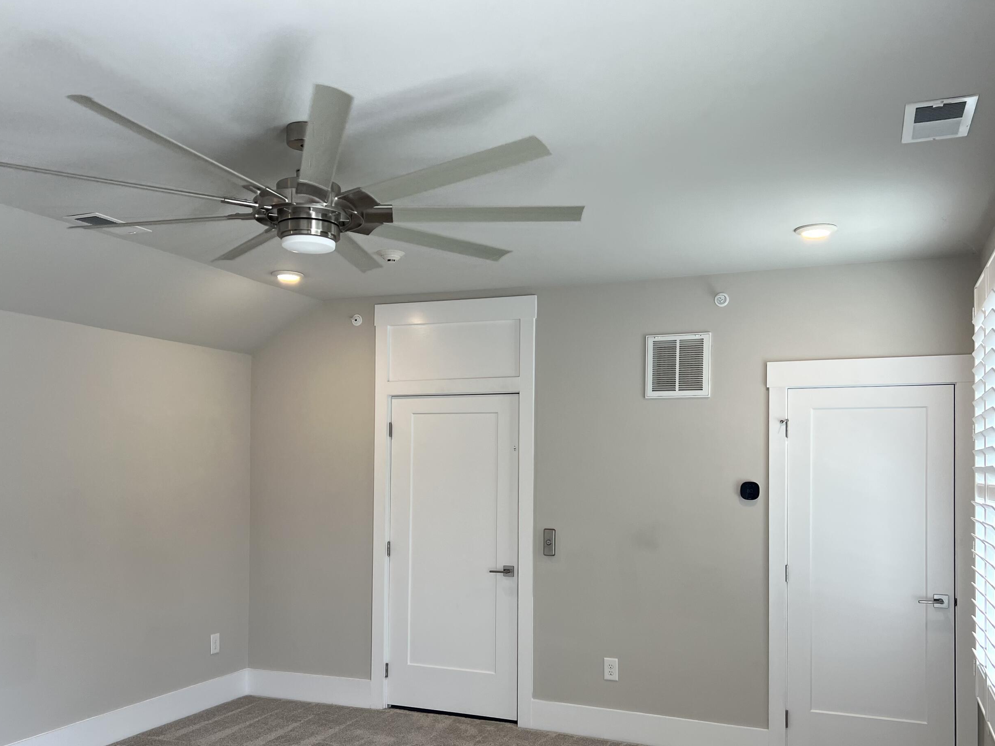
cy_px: 455
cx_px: 484
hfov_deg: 56.8
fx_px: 920
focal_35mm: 32
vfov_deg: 43.9
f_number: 1.5
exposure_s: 1/144
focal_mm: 5.7
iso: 32
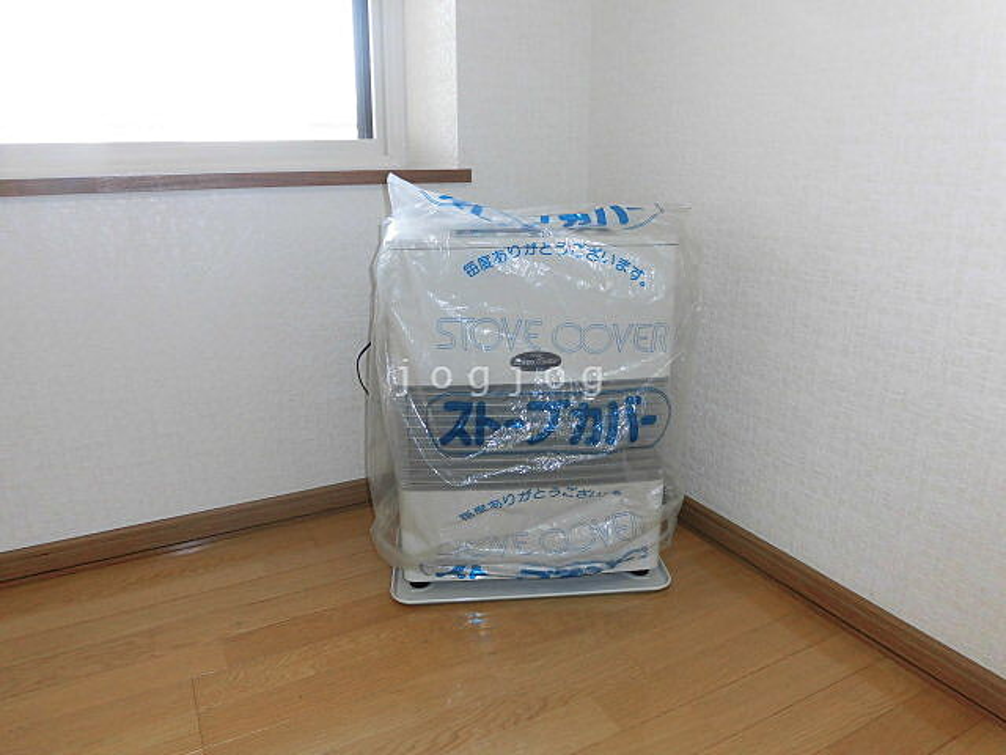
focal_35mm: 24
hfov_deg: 71.6
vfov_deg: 56.8
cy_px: 378
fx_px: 697
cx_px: 503
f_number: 3.1
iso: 100
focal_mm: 4.3
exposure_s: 1/60
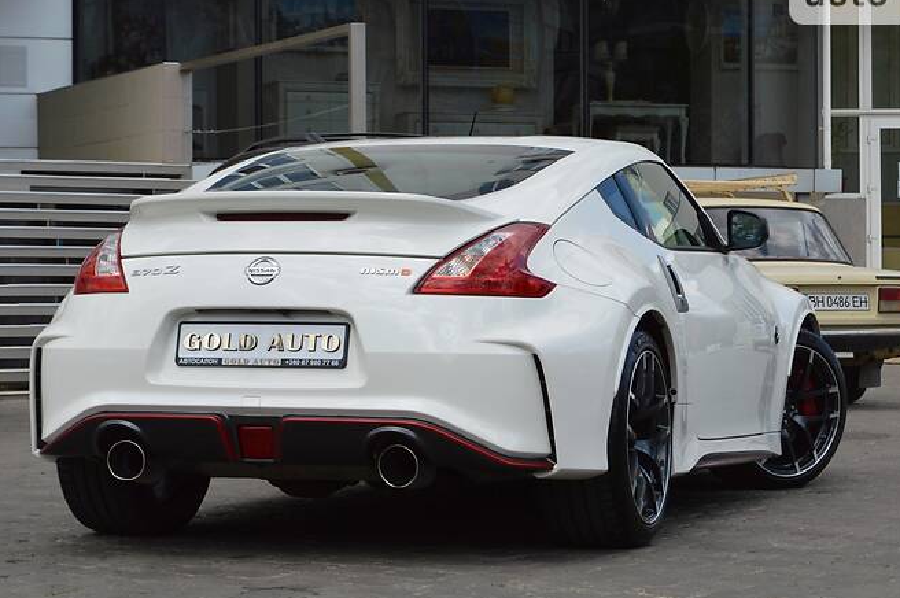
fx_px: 2513
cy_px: 314
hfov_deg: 20.3
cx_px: 458
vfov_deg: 13.6
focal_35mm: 101
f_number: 8
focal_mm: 55
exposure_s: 1/250
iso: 100
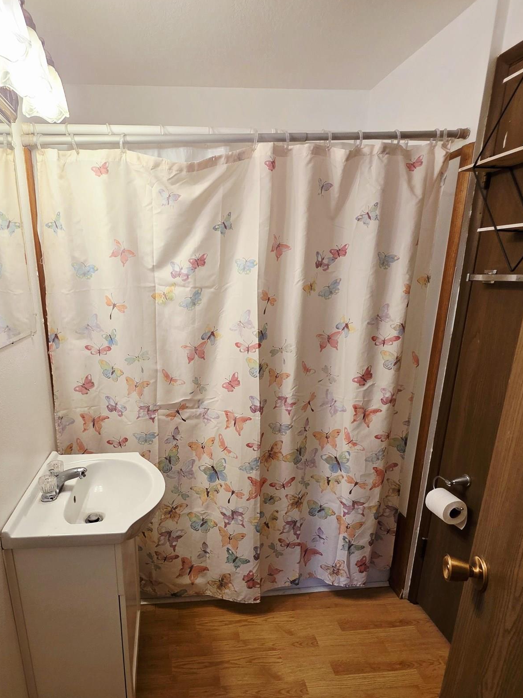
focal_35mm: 19
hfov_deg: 67.5
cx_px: 193
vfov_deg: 84.0
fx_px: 383
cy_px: 406
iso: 125
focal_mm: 2.2
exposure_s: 1/120
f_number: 1.9
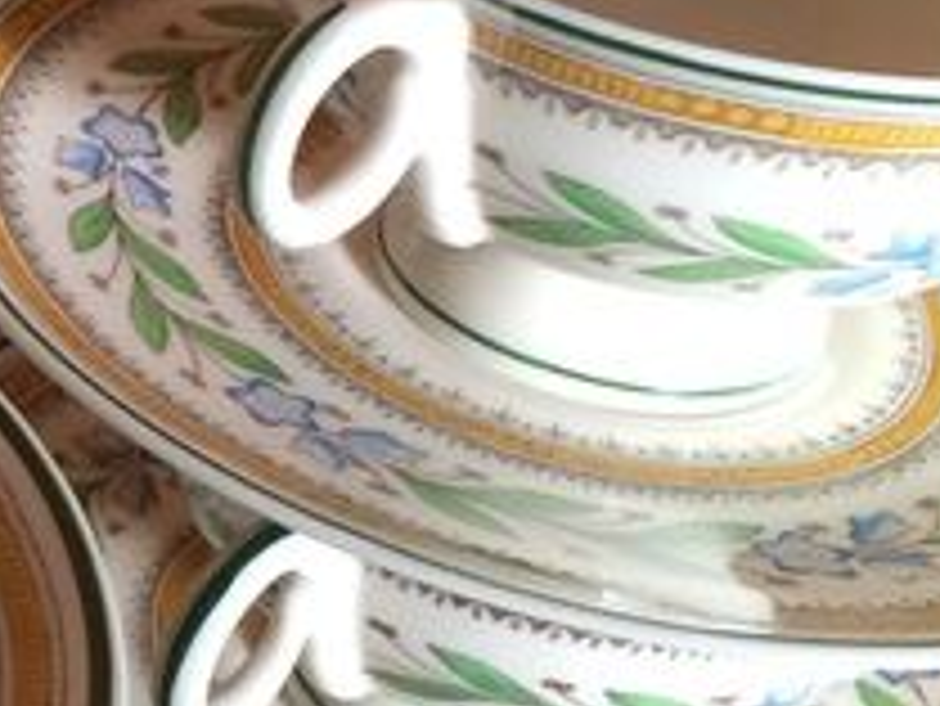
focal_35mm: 129
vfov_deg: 11.5
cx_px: -576
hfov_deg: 14.1
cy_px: 286
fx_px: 3505
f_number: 2.2
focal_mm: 4.12
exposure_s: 1/30
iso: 40
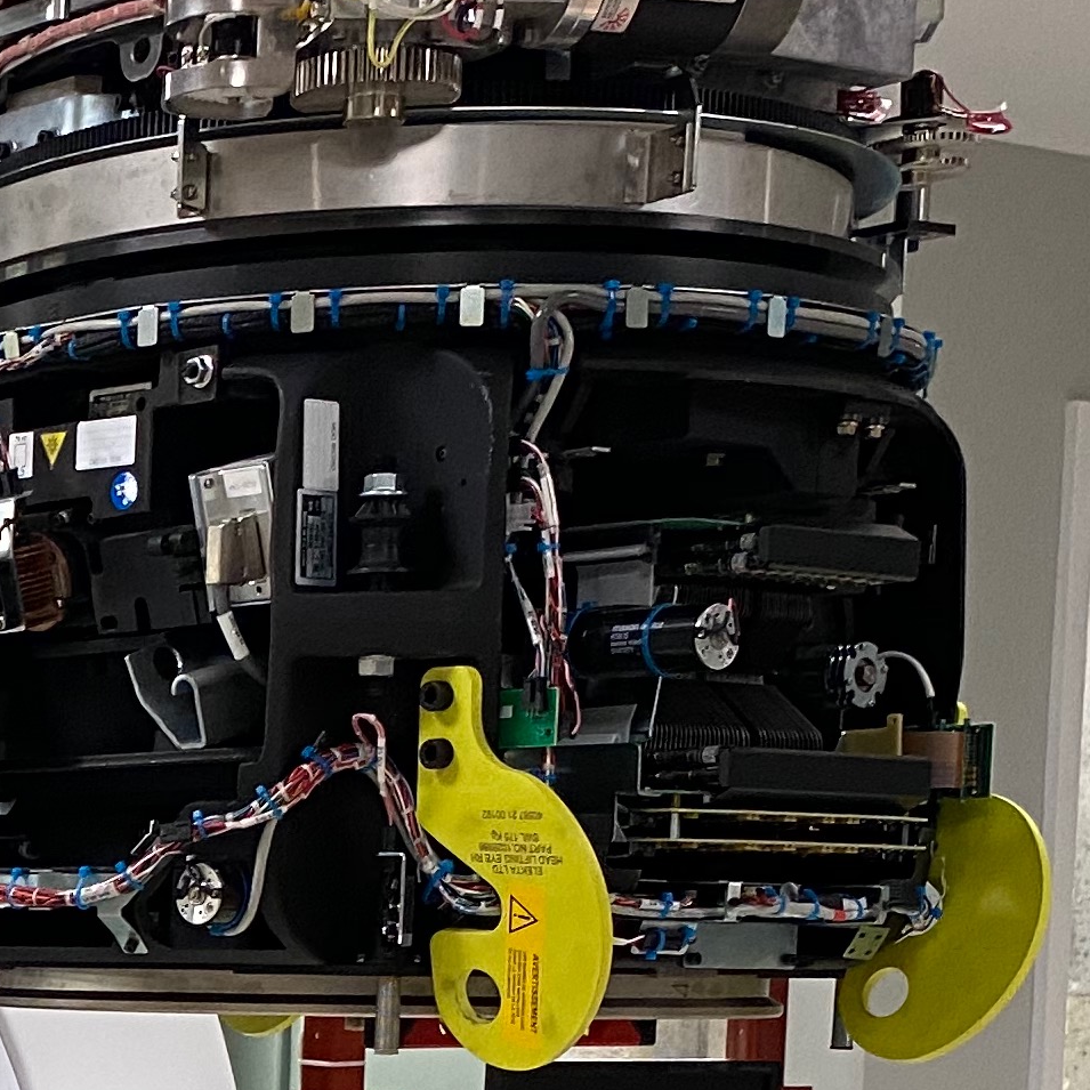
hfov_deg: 16.3
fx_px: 3456
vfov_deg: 17.1
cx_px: -571
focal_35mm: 97
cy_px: 1294
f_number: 1.8
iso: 100
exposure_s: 1/83
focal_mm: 4.25
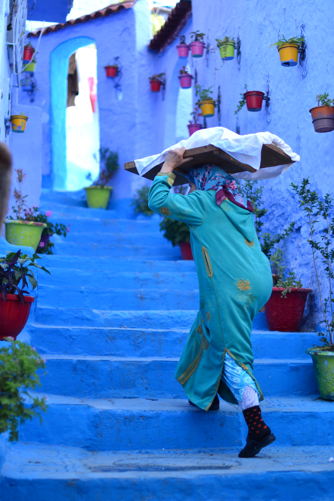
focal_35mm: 75
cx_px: 167
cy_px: 250
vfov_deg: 27.0
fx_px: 1044
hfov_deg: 18.2
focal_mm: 50
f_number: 1.6
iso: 280
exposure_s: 1/2000
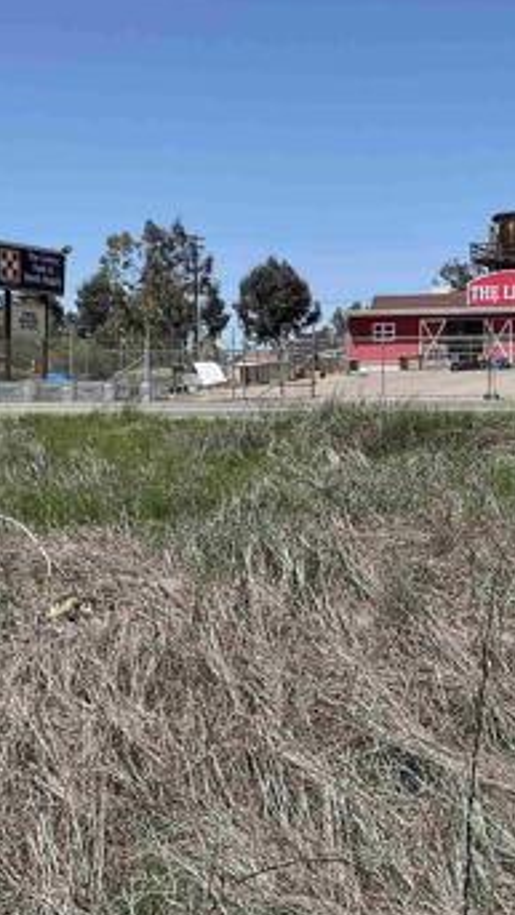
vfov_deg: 35.4
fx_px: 1432
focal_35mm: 59
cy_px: 437
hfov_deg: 20.1
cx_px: 419
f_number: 1.8
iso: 16
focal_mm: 3
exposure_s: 1/2227
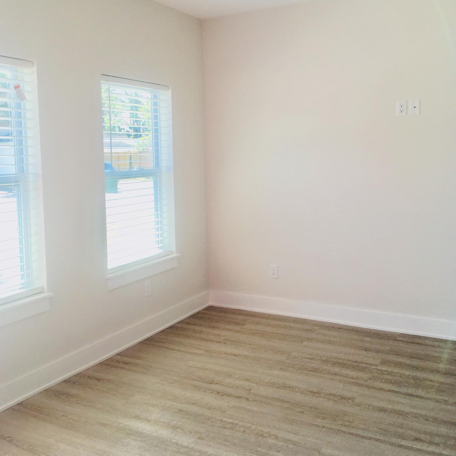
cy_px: 186
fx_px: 522
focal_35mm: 35
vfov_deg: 47.0
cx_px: 224
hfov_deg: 47.2
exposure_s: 1/123
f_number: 2.2
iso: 25
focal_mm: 4.15
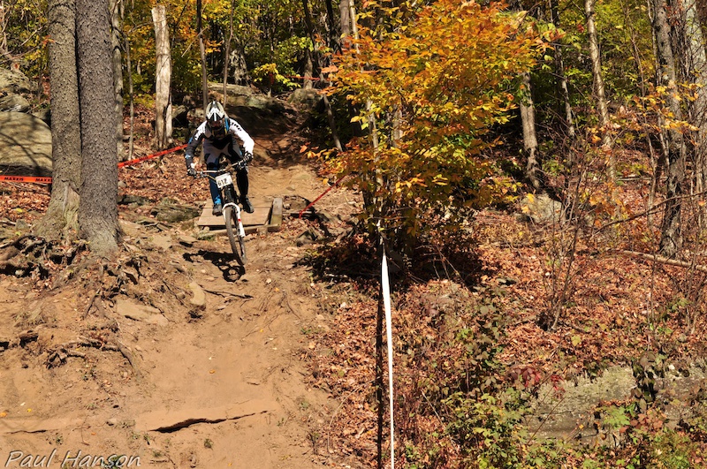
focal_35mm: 75
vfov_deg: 18.1
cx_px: 354
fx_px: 1471
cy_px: 234
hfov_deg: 27.0
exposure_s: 1/640
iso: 250
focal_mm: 50
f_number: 11
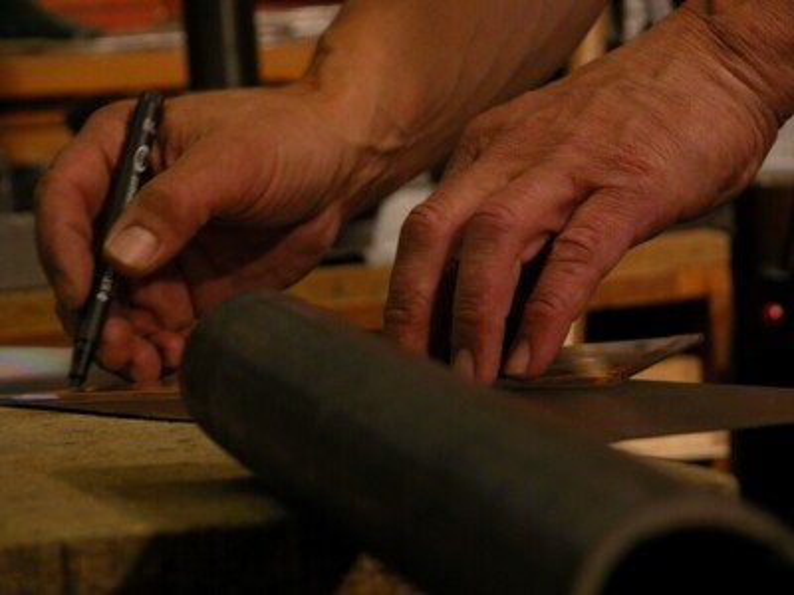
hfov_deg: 9.7
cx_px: 397
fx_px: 4656
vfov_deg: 7.3
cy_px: 298
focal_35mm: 203
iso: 200
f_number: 4.6
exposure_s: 1/48.2
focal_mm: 52.4
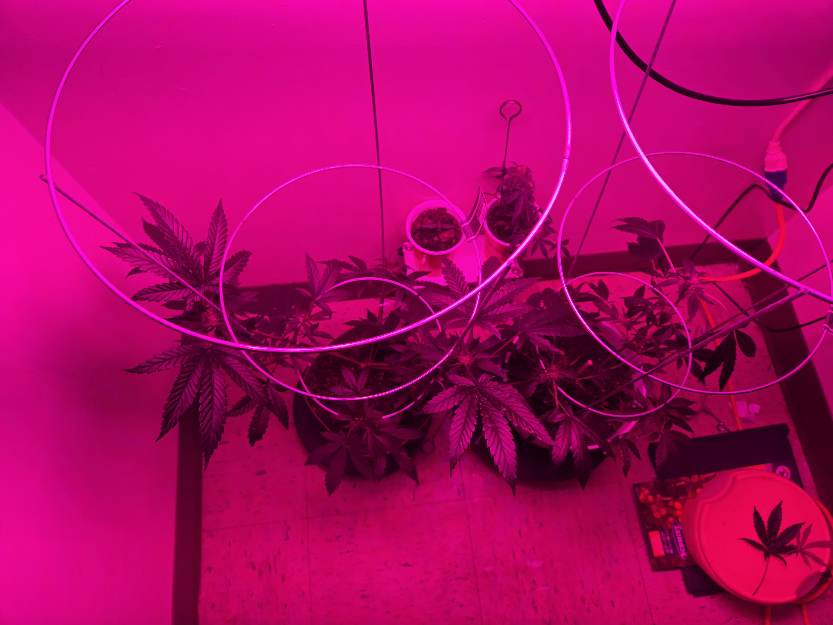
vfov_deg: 58.9
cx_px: 416
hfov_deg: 73.9
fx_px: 553
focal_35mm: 23
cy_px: 312
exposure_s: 1/823
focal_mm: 5.4
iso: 25
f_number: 1.8
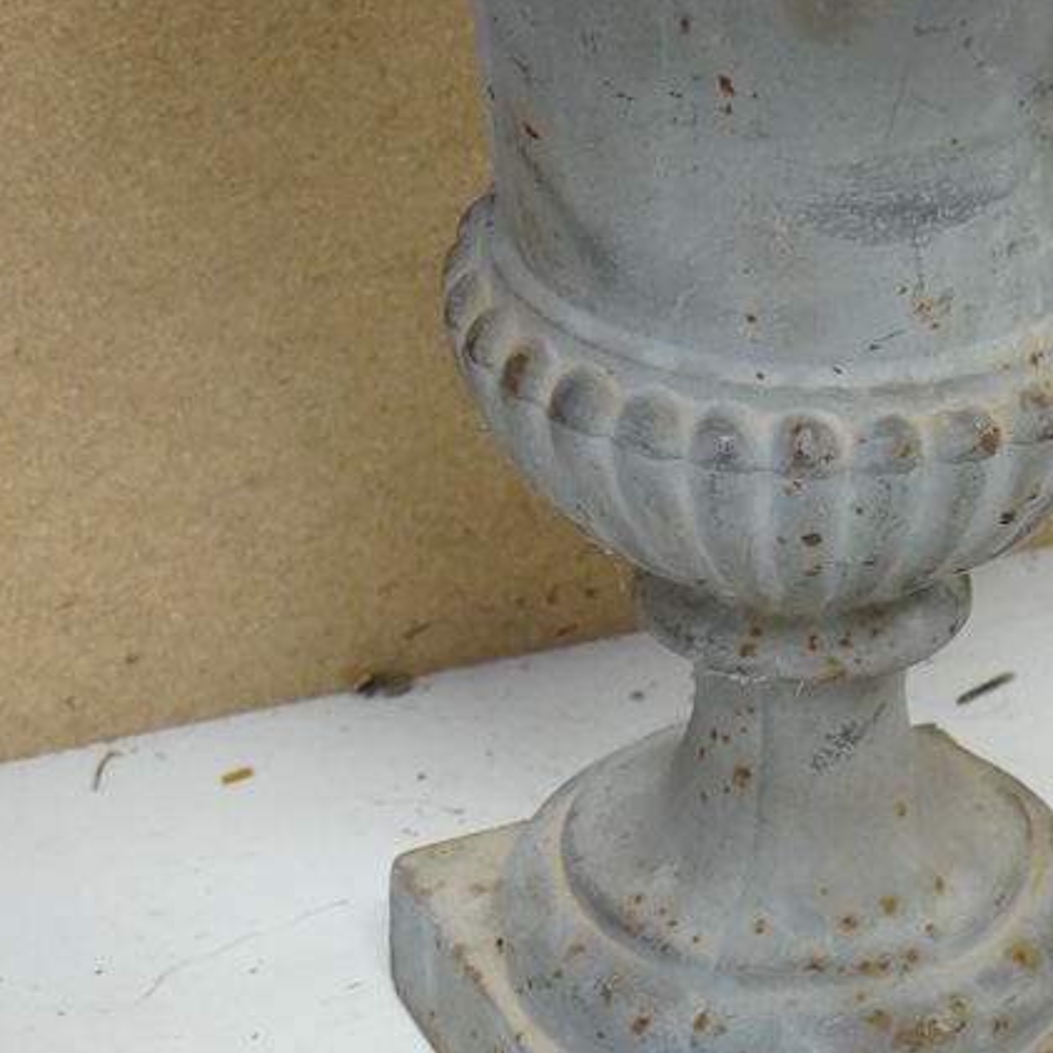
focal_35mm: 159
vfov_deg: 10.5
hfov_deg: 11.0
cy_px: -712
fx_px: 5472
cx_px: 842
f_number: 6.3
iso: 2500
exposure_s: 1/125
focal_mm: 46
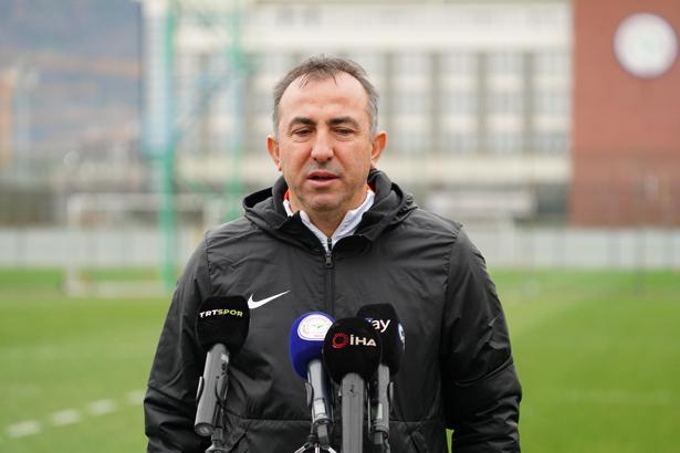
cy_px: 226
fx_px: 3777
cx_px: 340
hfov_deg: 10.3
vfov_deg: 6.9
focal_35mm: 200
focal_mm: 200
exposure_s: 1/640
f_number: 5.6
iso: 2500
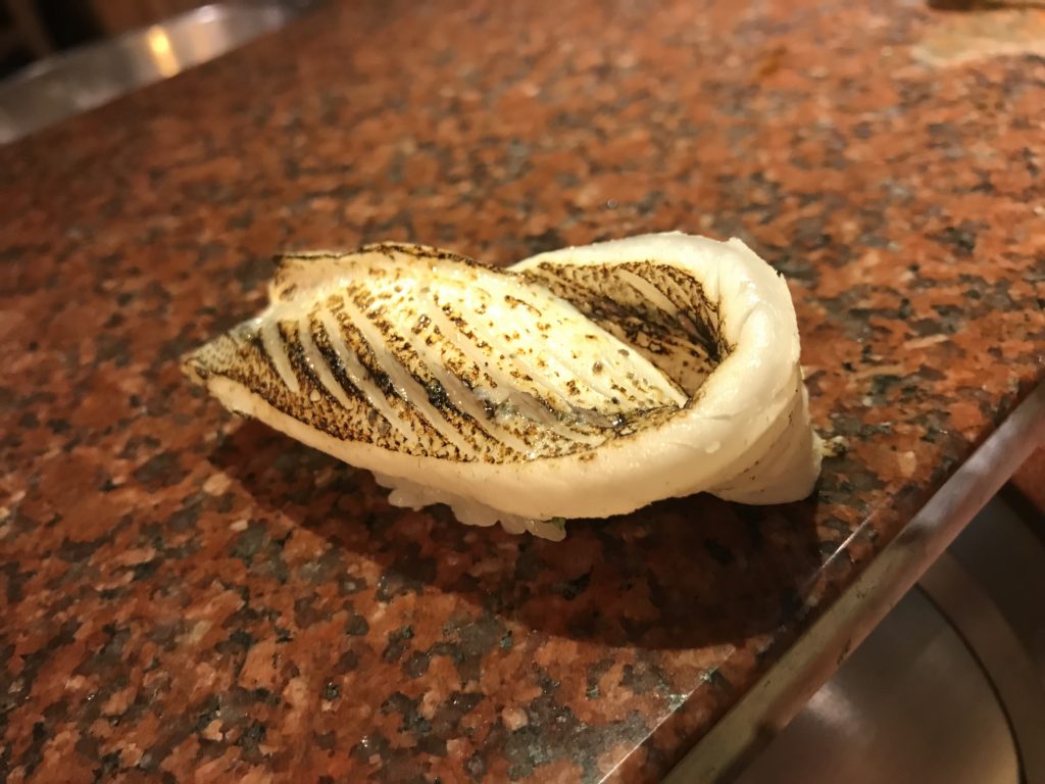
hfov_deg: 63.4
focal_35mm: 28
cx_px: 522
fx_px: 845
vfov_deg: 49.7
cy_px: 392
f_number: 1.8
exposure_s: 1/15
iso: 64
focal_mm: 3.99
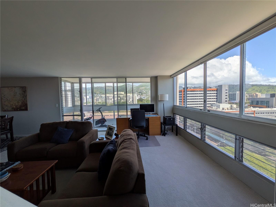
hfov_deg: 102.1
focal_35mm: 14
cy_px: 104
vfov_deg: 85.7
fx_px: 112
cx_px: 138
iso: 41
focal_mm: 1.83
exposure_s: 1/609
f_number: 2.2
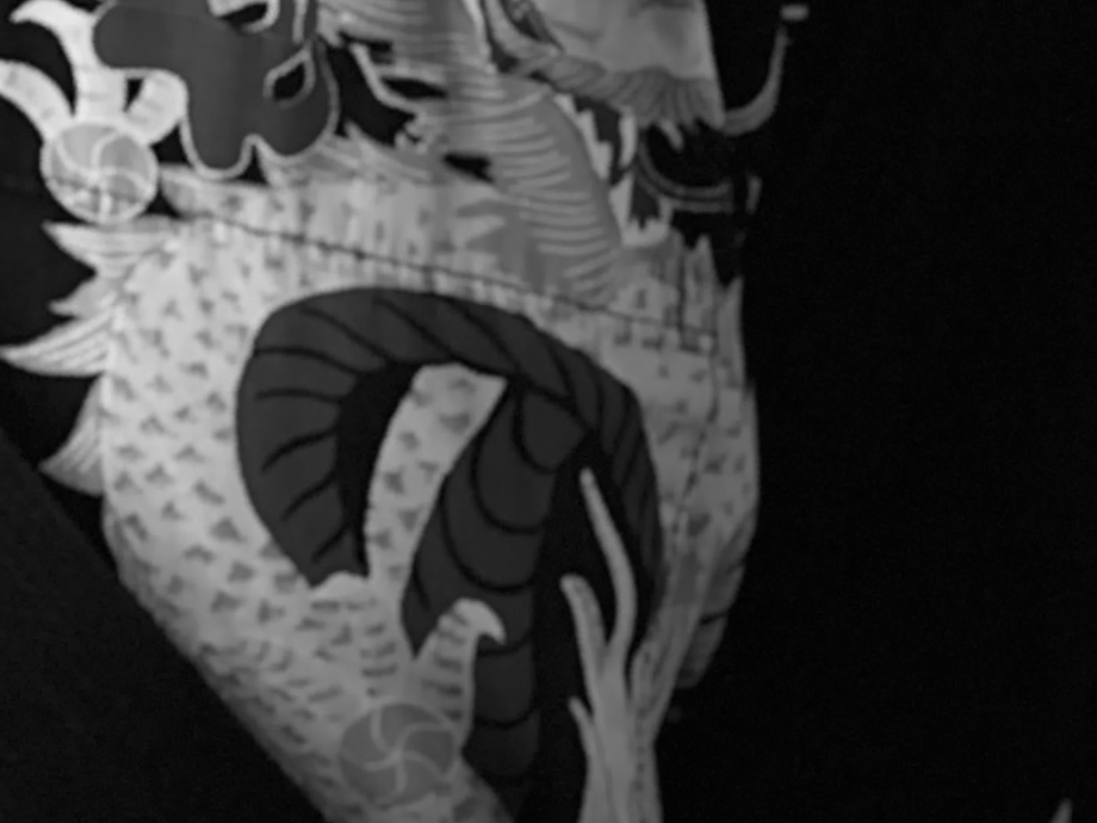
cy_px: -954
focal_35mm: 228
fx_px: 7225
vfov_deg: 6.3
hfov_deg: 8.5
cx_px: -643
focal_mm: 6
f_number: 2.4
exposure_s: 1/60
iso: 25
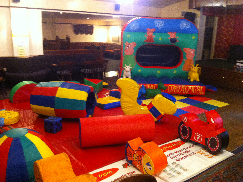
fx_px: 245
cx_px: 122
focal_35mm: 35
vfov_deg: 40.6
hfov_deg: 52.7
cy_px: 91
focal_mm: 3.85
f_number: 2.8
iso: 500
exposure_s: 1/15
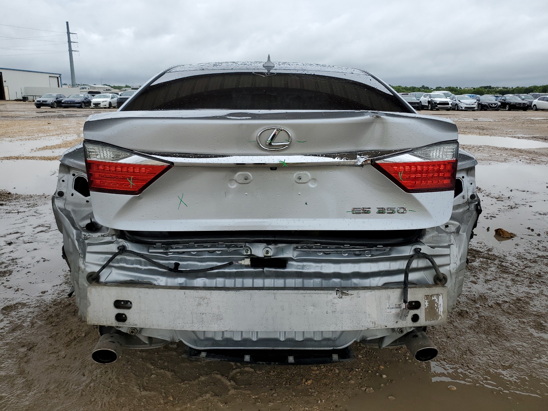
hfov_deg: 67.3
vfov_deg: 53.1
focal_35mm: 26
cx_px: 274
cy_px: 206
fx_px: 412
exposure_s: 1/2000
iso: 50
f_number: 1.5
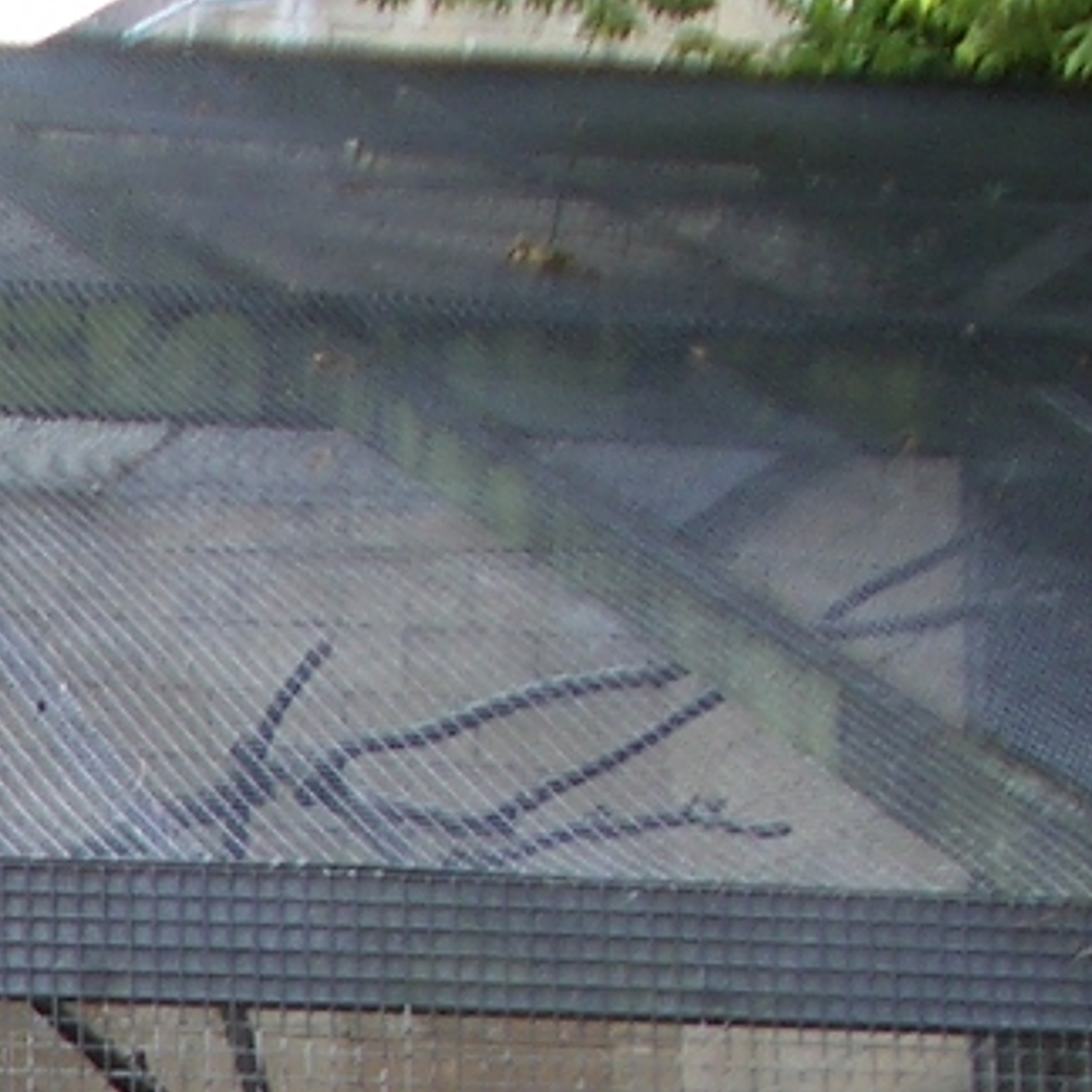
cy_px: 1911
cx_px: -1065
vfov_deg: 10.8
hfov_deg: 10.5
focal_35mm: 153
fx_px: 5461
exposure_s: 1/160
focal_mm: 5.8
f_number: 2.6
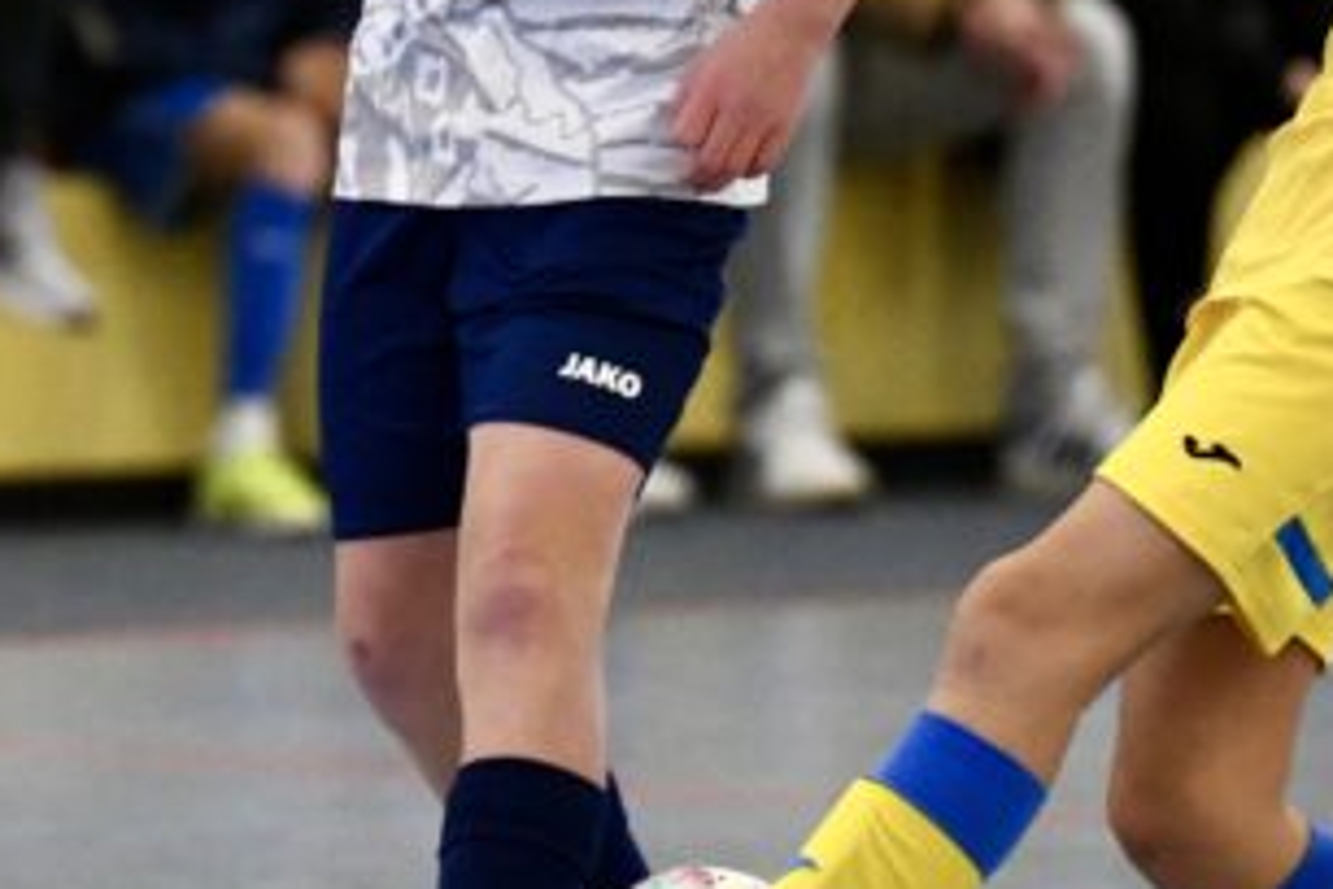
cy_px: 238
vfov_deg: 2.1
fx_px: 24807
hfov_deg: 3.1
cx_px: 22
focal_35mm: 670
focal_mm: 200
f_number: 2.8
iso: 8000
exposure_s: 1/1600
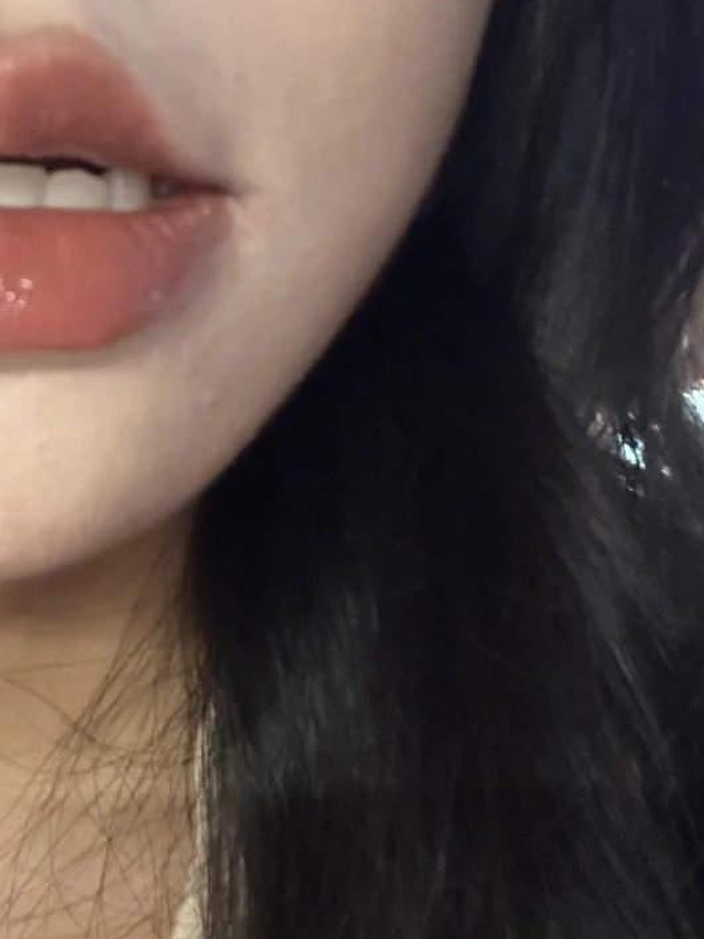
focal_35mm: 61
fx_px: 1654
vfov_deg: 31.3
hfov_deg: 23.1
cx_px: 16
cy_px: 279
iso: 400
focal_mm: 2.69
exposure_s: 1/25
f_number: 1.9
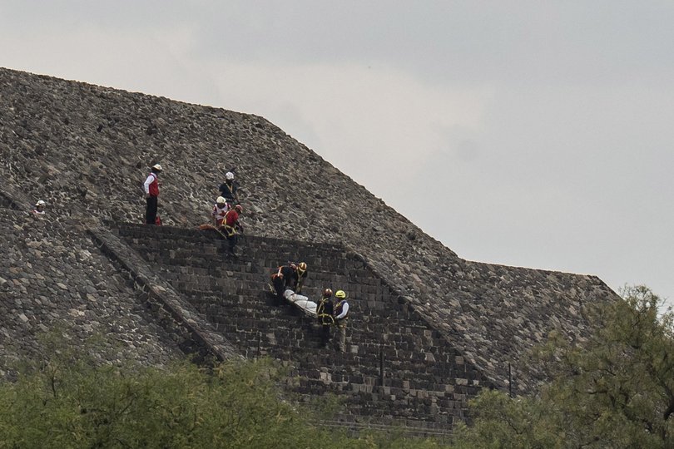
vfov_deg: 6.9
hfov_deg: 10.3
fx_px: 3744
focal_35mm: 200
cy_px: 224
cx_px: 337
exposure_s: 1/800
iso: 800
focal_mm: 200
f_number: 10
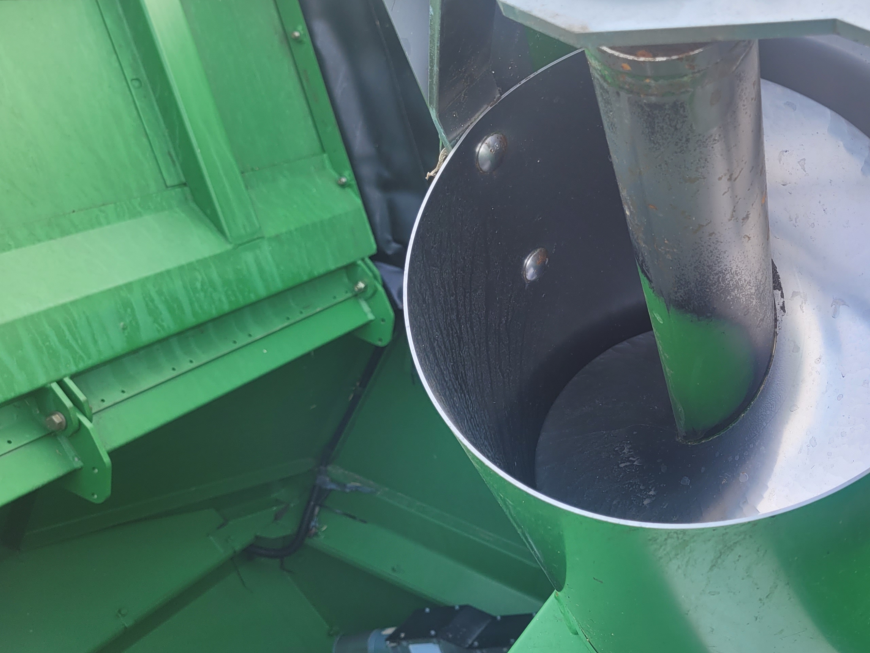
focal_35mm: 41
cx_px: 642
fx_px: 1030
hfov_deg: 44.4
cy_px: 377
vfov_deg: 35.1
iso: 40
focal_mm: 5.4
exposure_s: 1/359
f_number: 1.8
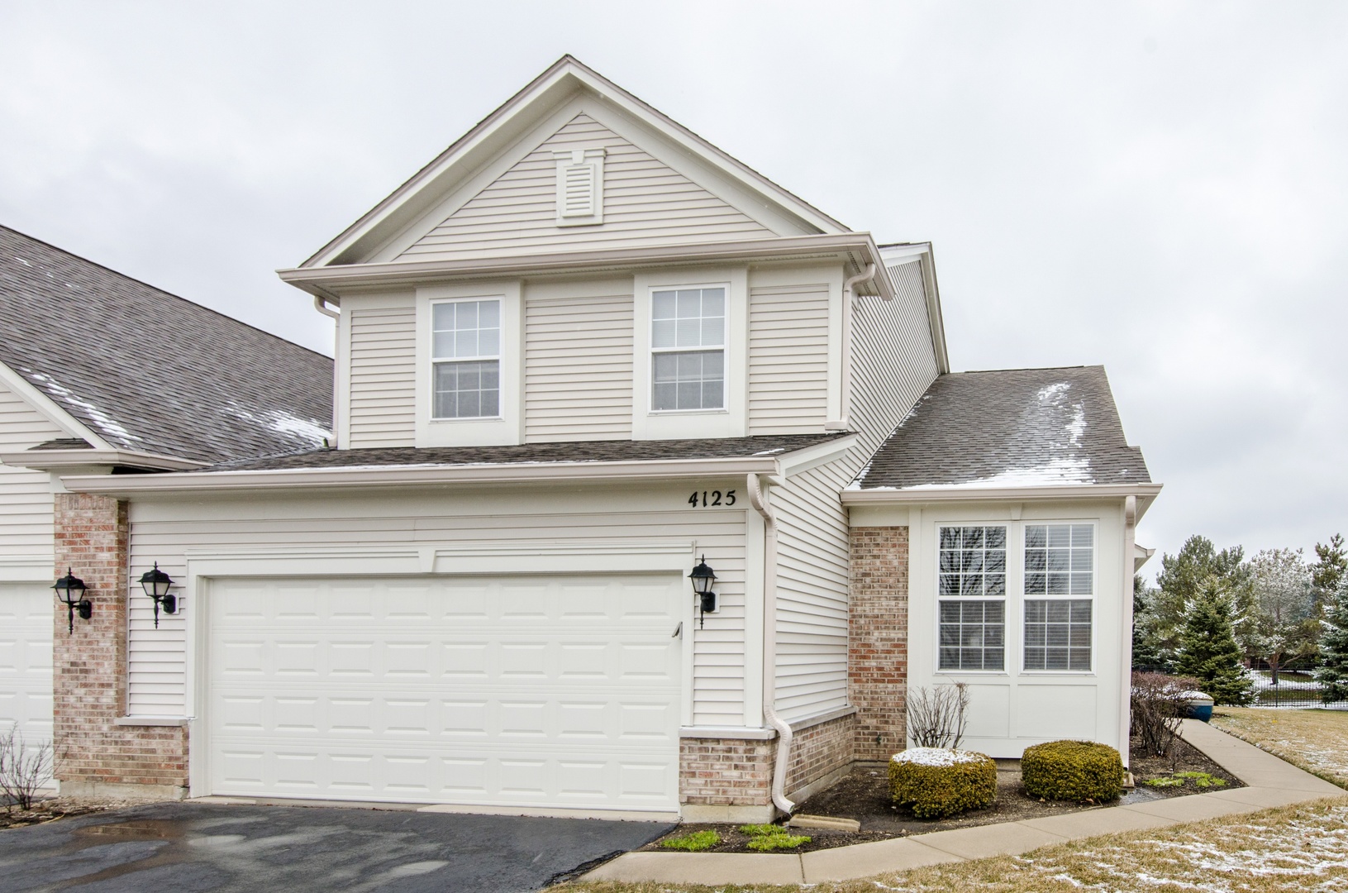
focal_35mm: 21
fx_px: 785
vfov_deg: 59.3
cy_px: 446
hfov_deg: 81.3
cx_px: 674
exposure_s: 1/200
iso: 200
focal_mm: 14
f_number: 11
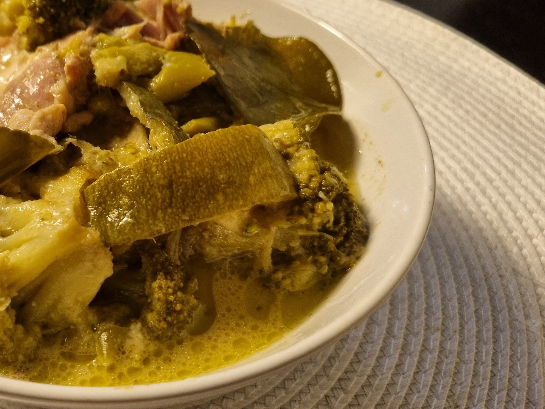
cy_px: 156
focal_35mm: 43
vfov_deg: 33.4
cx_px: 113
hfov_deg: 42.0
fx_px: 677
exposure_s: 1/100
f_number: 1.8
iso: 250
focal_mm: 5.4
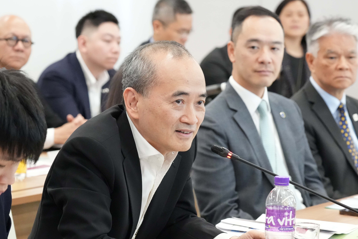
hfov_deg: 15.1
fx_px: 1352
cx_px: 182
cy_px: 163
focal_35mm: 136
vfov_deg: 10.1
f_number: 4.5
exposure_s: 1/125
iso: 10000
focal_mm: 96
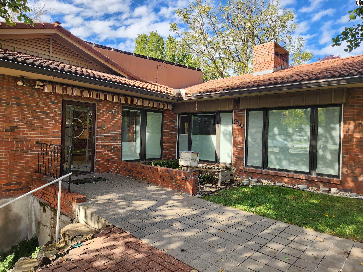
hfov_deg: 73.9
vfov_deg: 58.9
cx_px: 182
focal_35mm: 23
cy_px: 136
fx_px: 241
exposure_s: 1/451
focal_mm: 5.4
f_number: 1.8
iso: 20
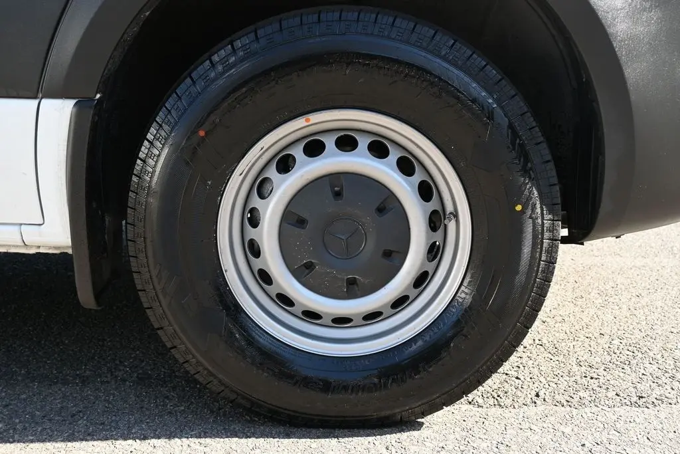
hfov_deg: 55.1
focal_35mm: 34
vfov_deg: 38.4
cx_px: 340
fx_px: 652
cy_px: 227
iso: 200
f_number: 4.5
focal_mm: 23
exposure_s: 1/250
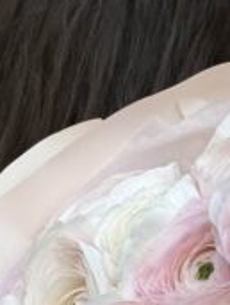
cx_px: 337
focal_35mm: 224
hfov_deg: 6.6
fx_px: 1977
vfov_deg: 8.7
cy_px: 423
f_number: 1.8
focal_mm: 6.8
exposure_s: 1/1000
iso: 80
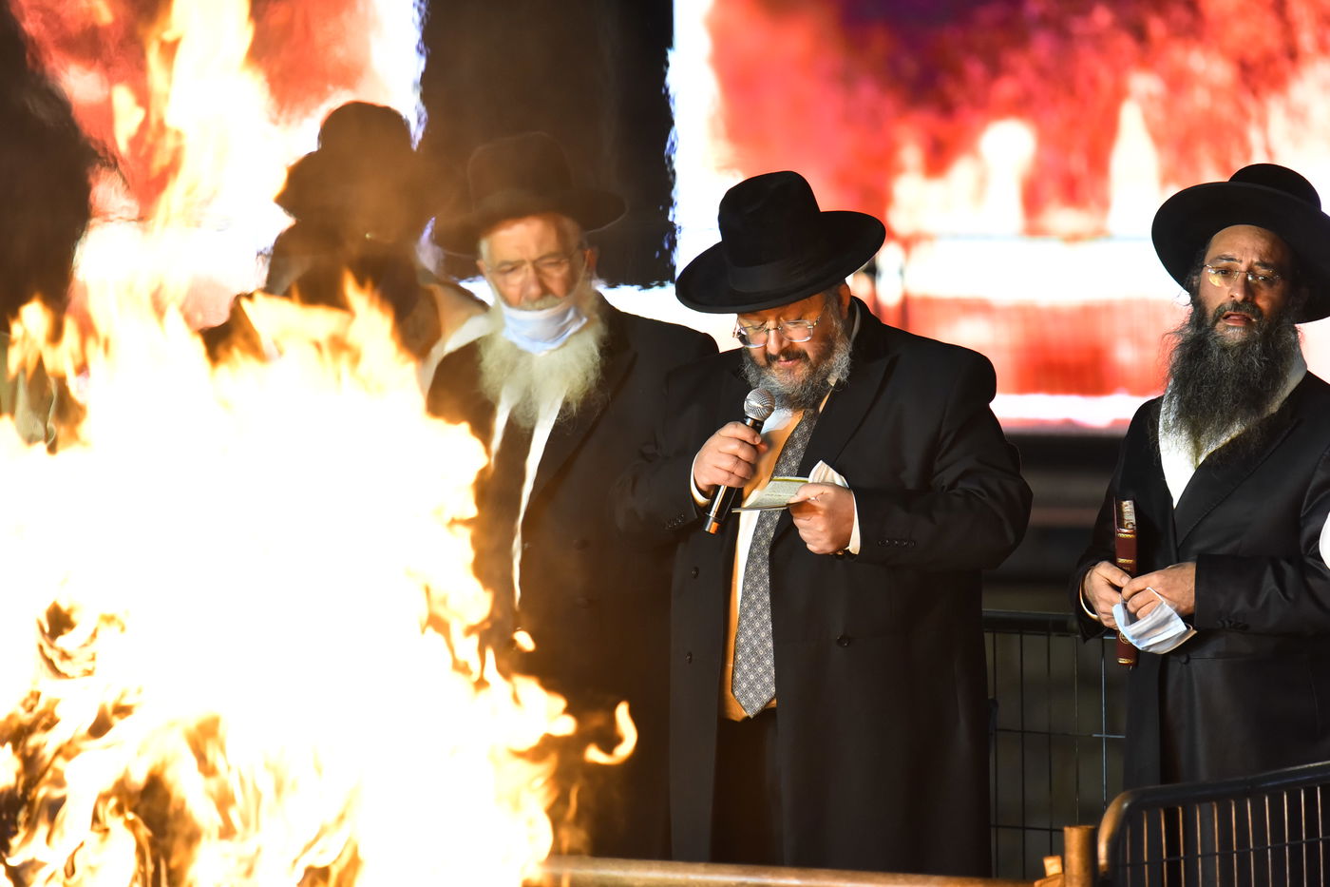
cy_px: 444
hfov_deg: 4.6
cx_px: 665
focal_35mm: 450
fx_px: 16622
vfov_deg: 3.1
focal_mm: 450
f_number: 6
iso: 3200
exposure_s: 1/125
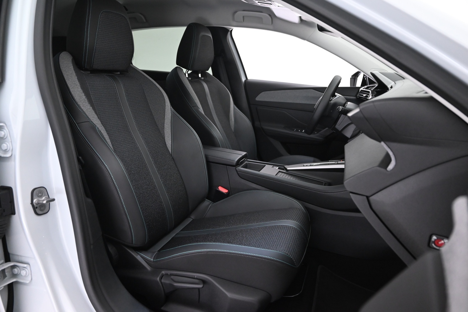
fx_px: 312
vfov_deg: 53.1
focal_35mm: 24
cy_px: 156
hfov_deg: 73.7
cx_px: 234
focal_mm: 24
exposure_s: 1/60
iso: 3200
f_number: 4
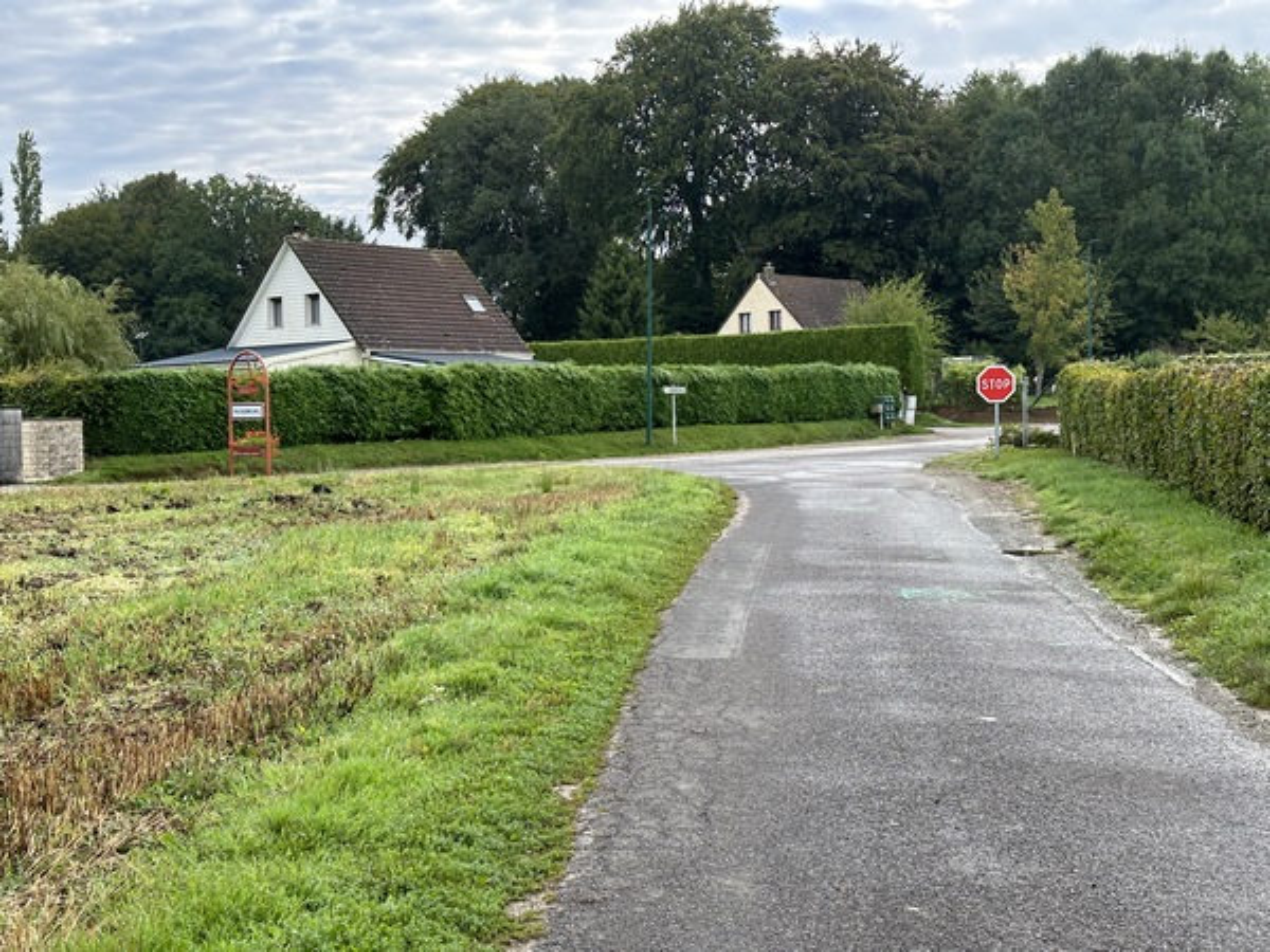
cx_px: 635
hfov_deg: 39.7
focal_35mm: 48
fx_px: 1761
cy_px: 476
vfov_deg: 30.3
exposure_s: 1/527
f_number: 1.78
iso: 64
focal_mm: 6.86
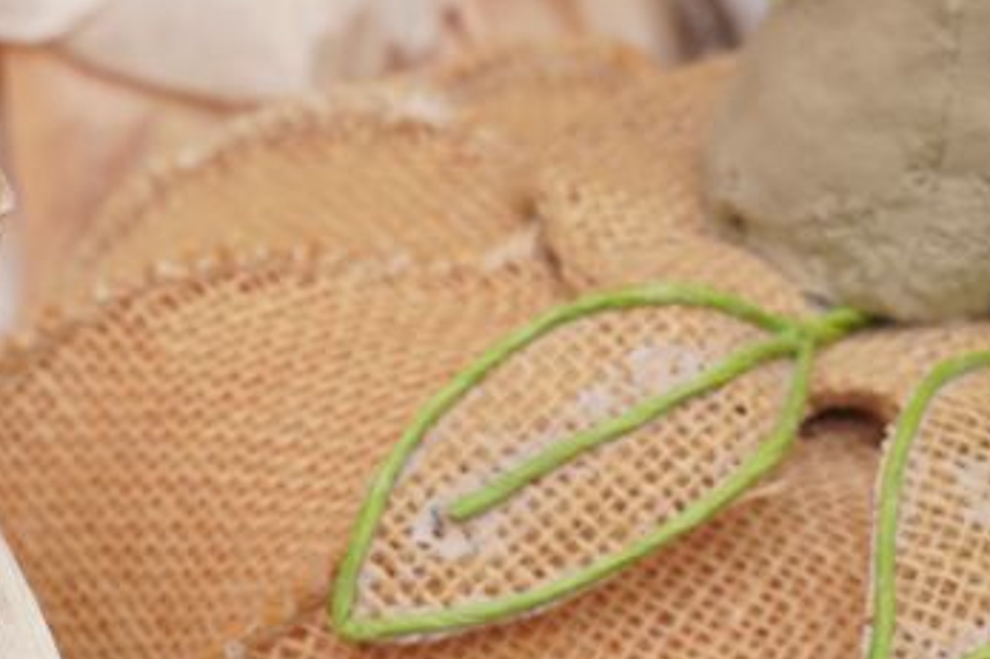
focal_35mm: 157
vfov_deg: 8.7
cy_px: 713
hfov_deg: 13.0
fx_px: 4303
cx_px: 1
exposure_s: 1/160
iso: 100
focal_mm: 24.4
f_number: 4
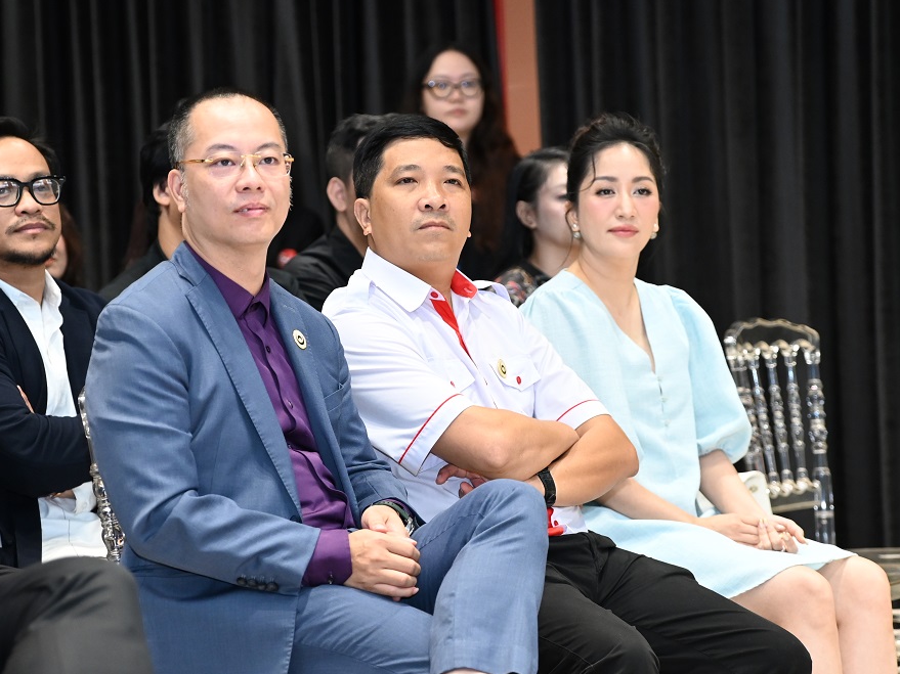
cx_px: 414
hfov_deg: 15.3
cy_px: 334
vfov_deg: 11.5
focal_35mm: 129
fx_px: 3353
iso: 2000
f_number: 3.2
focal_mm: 79
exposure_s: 1/200
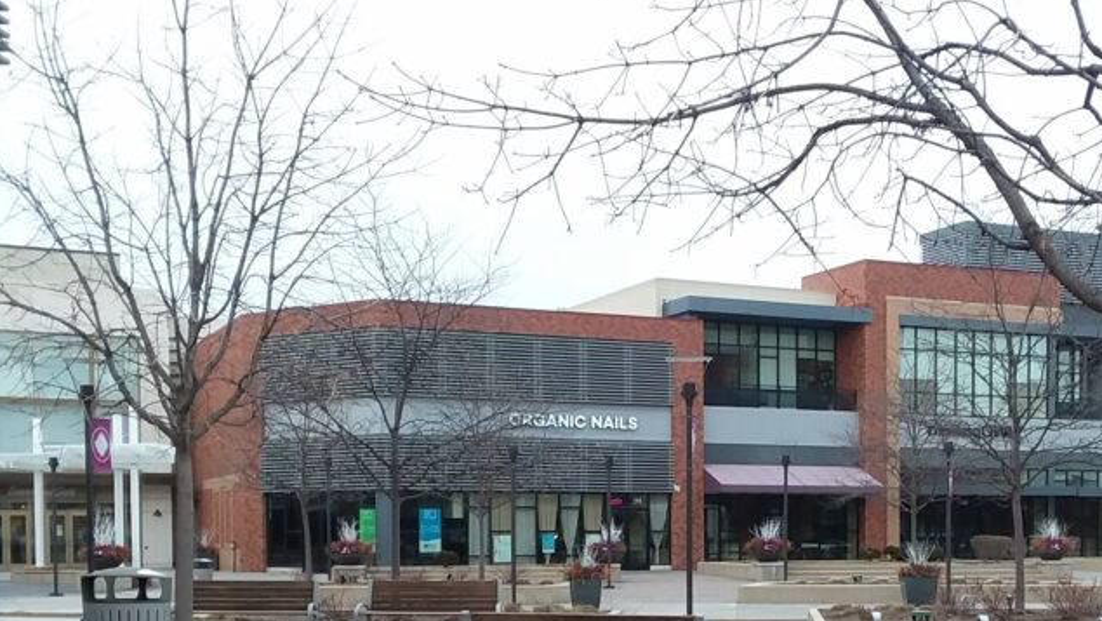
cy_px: 612
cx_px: 664
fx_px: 1491
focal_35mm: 51
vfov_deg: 22.6
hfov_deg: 40.4
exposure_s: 1/189
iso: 40
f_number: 1.9
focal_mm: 2.47
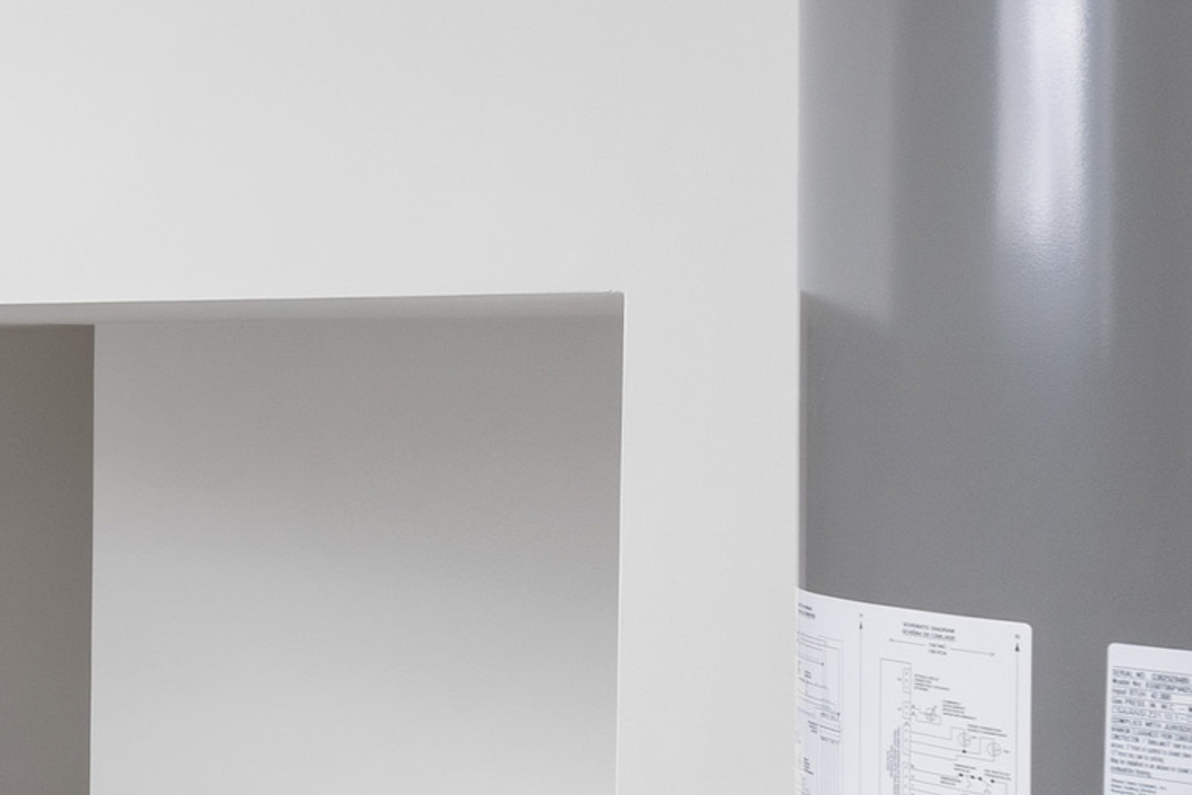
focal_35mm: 69
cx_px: -1212
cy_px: 401
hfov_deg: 18.5
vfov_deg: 19.7
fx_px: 2285
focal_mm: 17
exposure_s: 1/5
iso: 320
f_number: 8
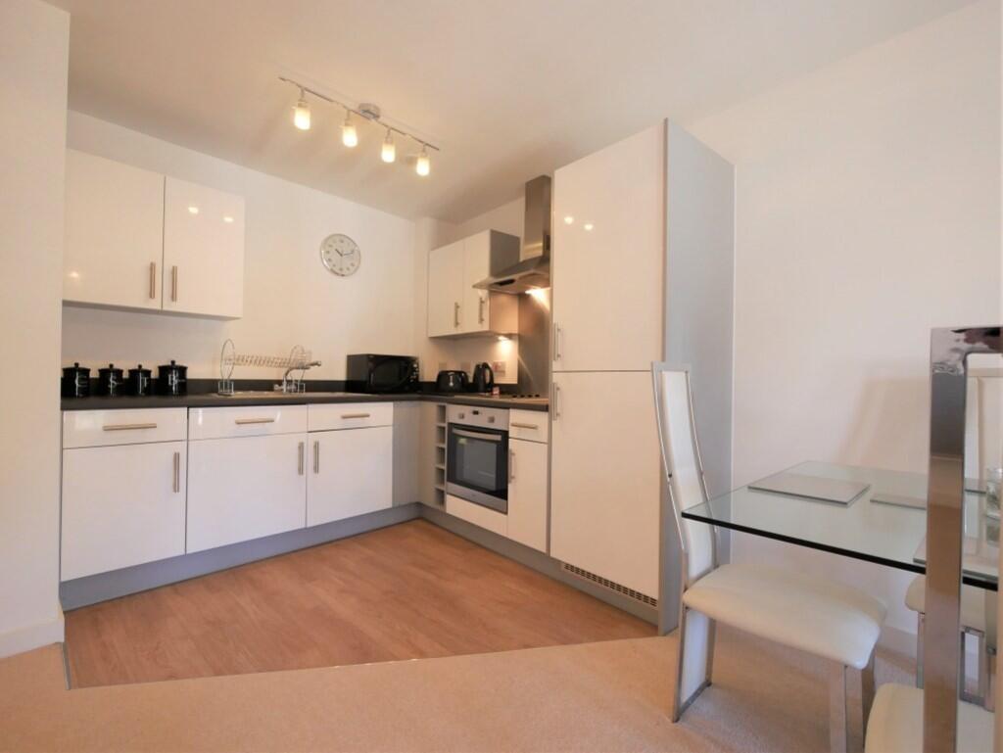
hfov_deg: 102.0
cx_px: 502
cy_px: 376
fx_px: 406
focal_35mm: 14
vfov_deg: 85.7
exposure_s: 1/60
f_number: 4
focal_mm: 7
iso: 800
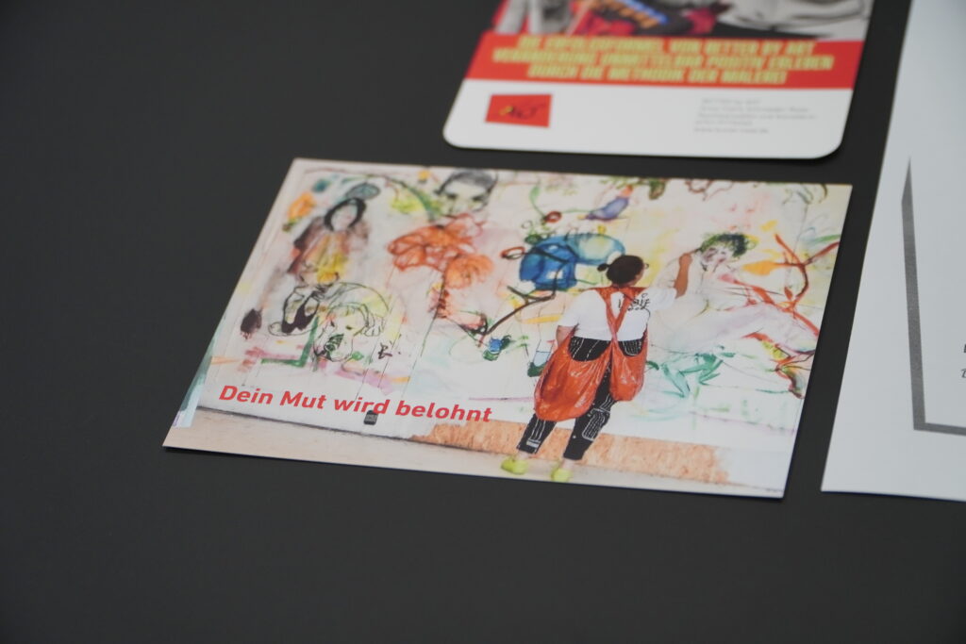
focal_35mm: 81
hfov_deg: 25.1
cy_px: 322
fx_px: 2174
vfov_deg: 16.9
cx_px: 483
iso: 320
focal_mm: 54
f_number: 4
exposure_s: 1/100
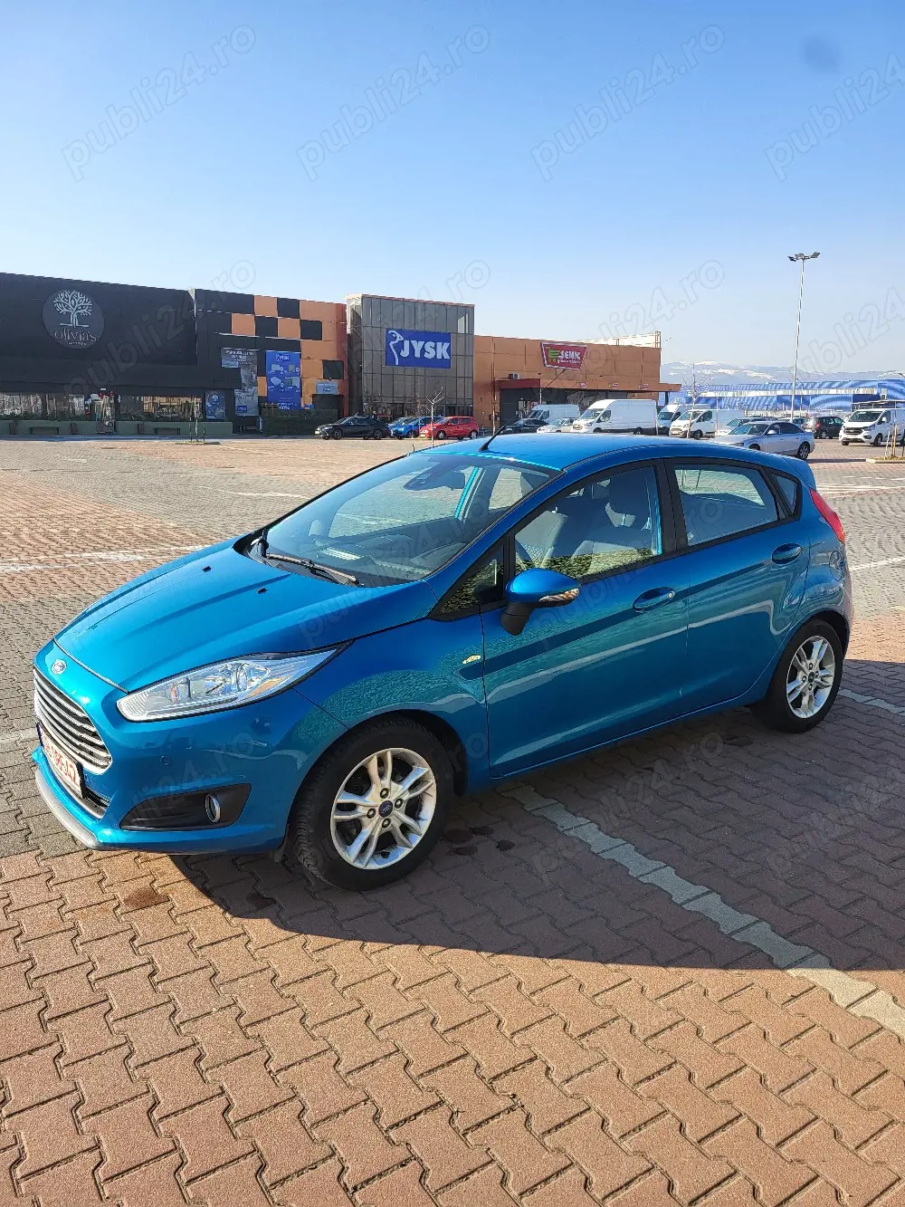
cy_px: 604
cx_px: 452
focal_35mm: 26
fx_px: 906
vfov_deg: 67.3
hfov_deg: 53.1
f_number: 1.8
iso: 40
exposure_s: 1/1250
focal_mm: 5.4
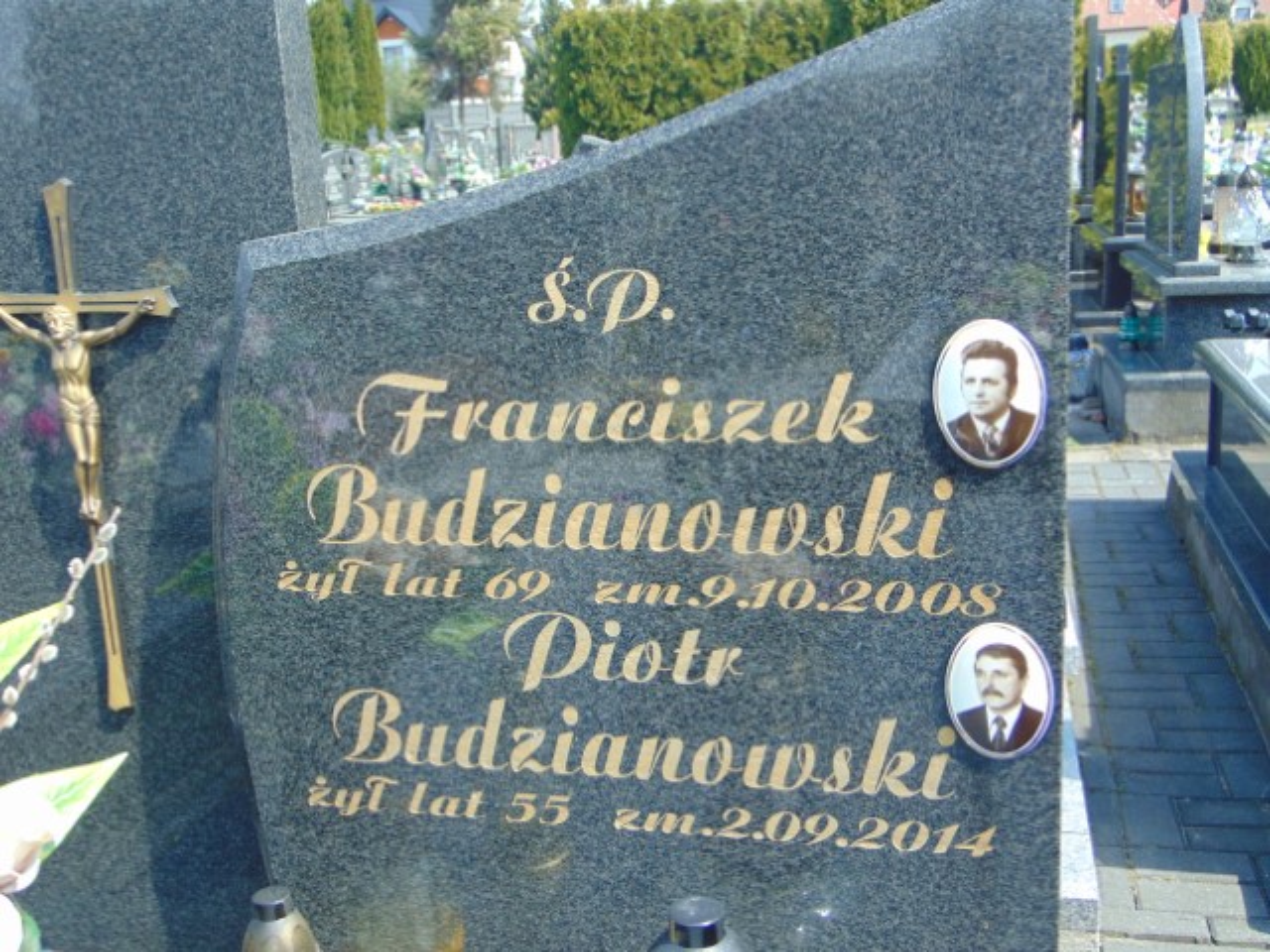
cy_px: 476
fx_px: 1431
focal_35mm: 39
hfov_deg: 47.9
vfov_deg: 36.8
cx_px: 635
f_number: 3.3
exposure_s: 1/250
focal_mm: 6.9
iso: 80
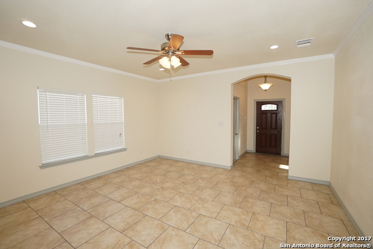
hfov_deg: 100.4
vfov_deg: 77.4
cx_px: 186
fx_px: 155
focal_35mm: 15
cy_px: 124
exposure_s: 1/160
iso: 320
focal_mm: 10
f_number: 4
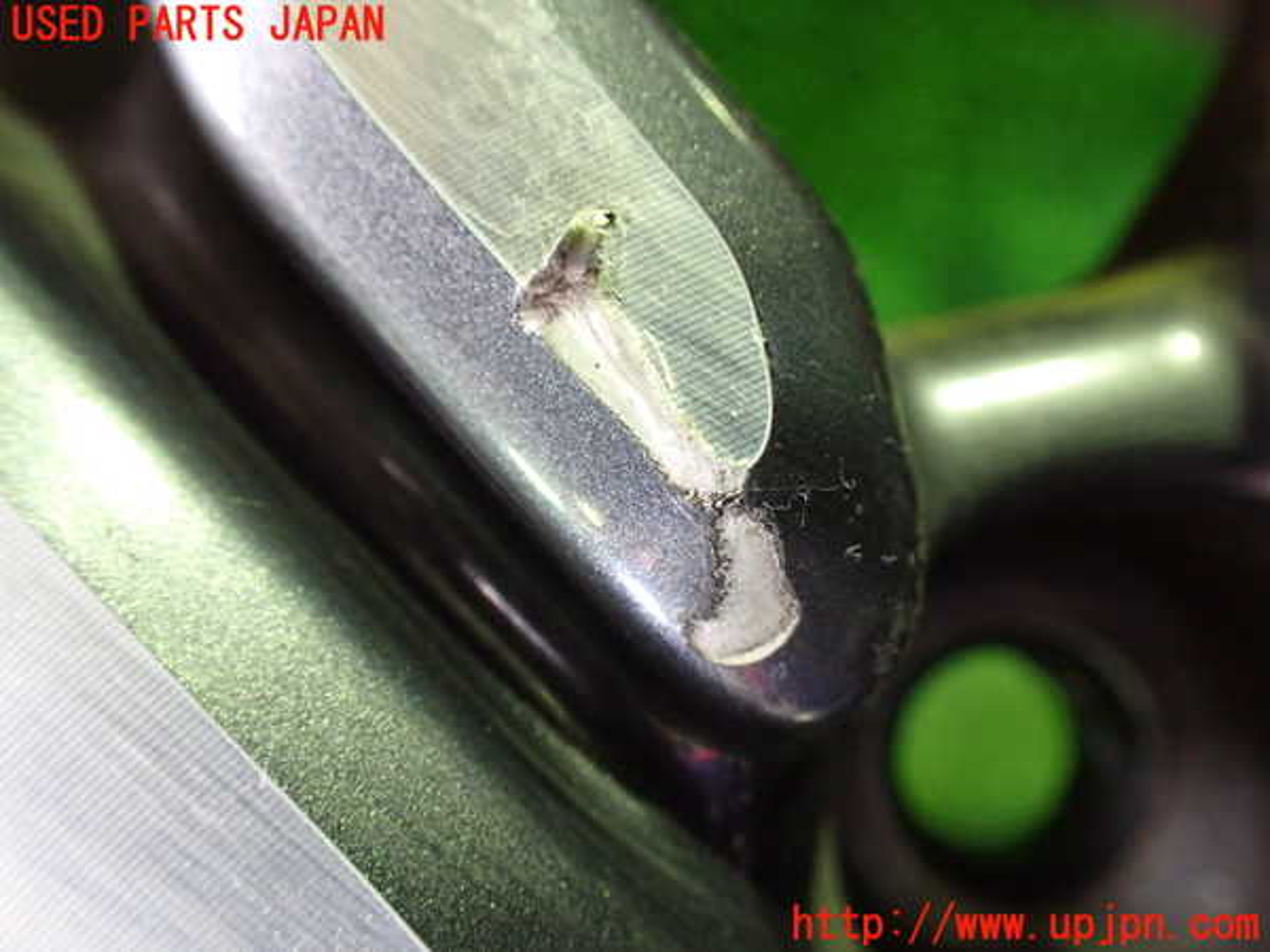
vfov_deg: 46.8
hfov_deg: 60.0
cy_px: 476
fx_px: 1101
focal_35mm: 30
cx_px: 635
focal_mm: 5.4
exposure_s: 1/30
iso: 800
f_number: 2.3
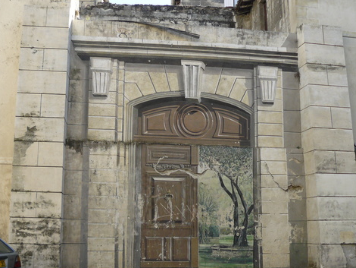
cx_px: 170
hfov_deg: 38.9
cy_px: 169
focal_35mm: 49
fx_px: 504
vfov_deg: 29.6
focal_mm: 6
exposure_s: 1/400
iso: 100
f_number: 2.8
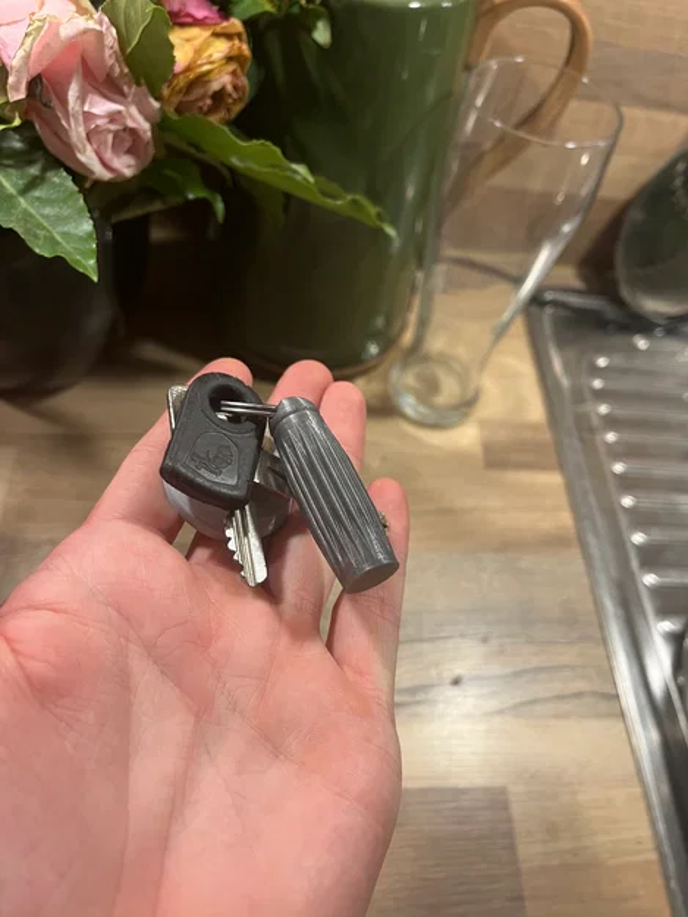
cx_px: 344
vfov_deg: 67.3
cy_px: 458
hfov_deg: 53.1
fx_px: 689
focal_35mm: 26
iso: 125
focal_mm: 5.1
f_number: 1.6
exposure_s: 1/75
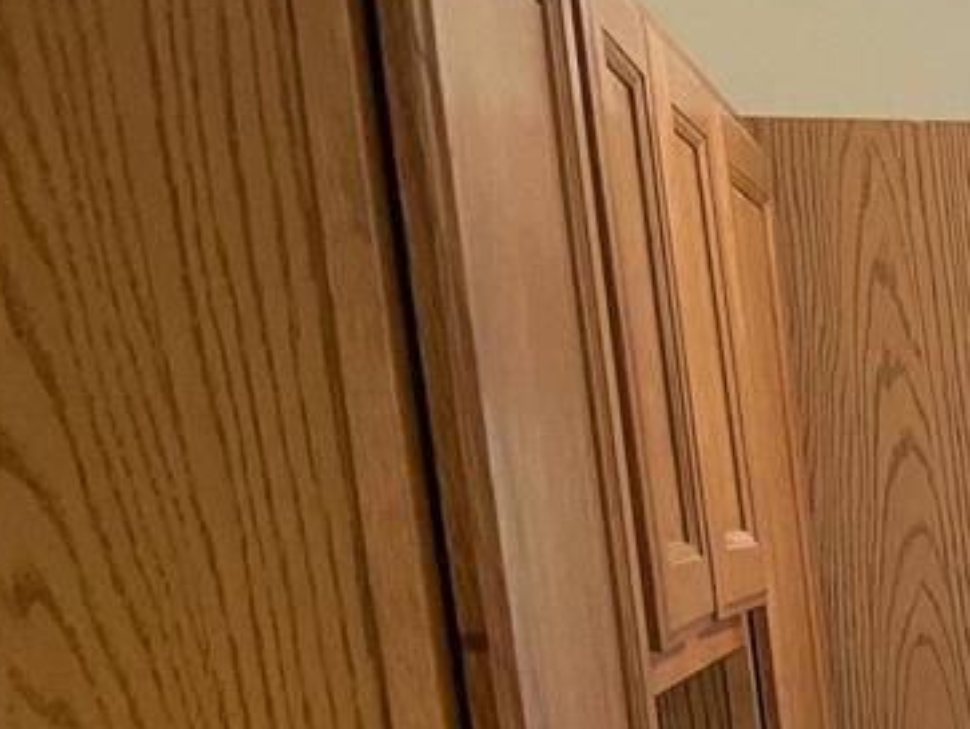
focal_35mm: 103
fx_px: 2889
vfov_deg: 13.0
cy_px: 1322
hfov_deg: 15.5
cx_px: 1887
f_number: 1.6
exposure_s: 1/60
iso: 100
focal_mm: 4.2
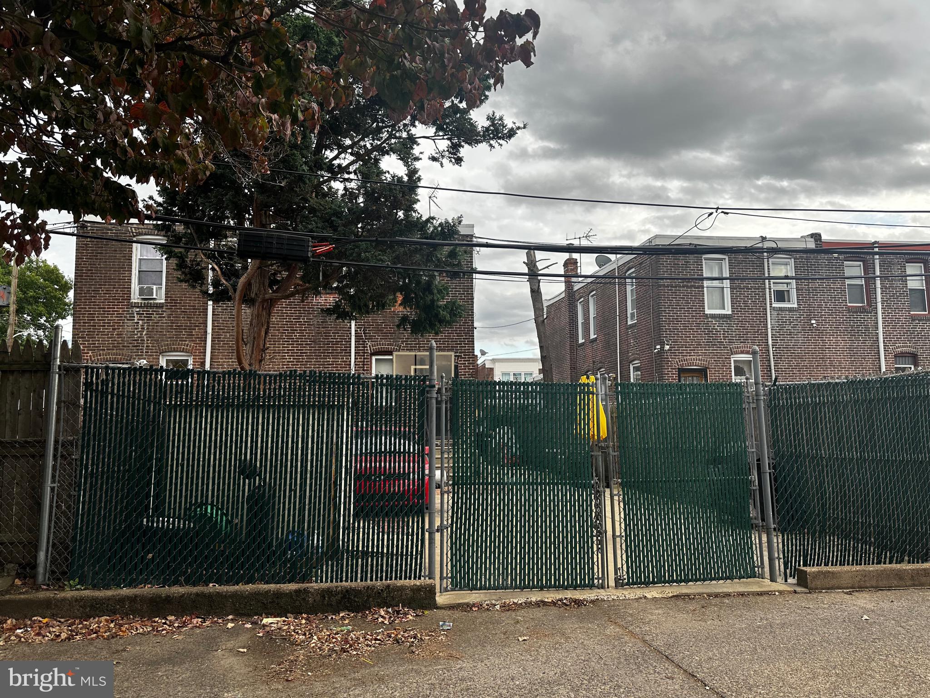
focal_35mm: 24
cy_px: 349
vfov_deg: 56.8
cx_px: 465
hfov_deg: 71.6
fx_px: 645
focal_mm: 6.86
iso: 80
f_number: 1.78
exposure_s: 1/604
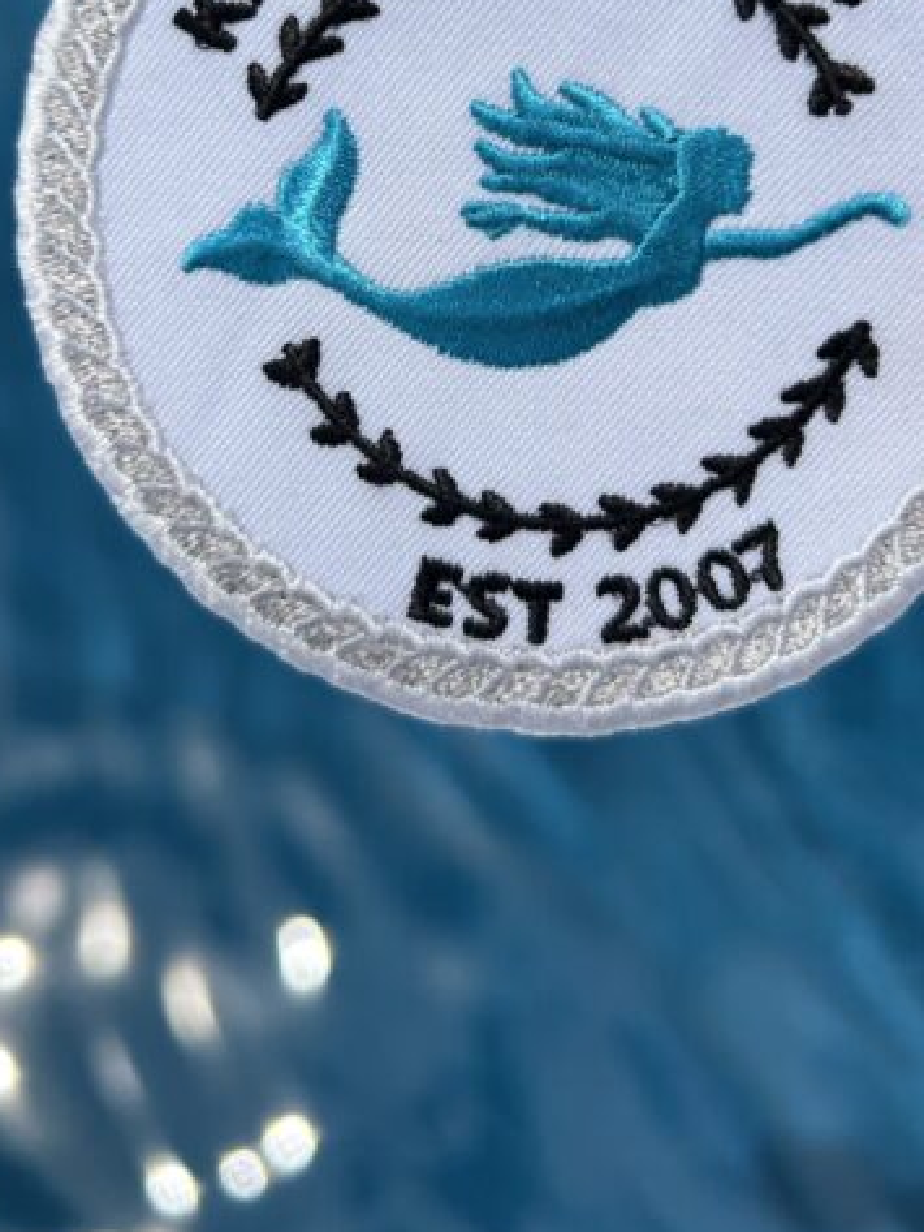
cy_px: 219
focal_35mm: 44
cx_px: 500
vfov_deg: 40.8
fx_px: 1565
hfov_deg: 32.9
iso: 50
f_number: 1.5
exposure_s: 1/10309
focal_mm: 5.7
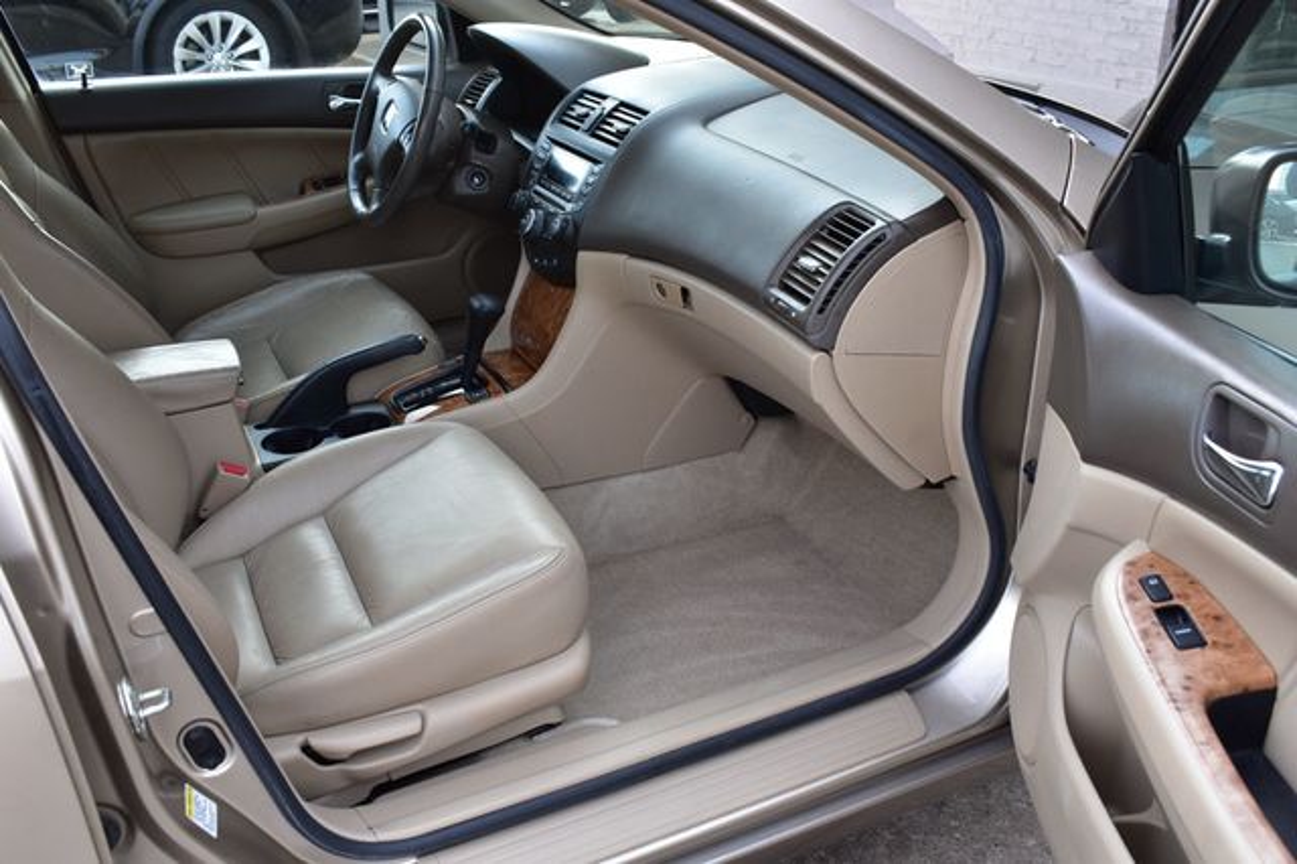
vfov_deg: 39.9
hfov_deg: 57.2
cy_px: 432
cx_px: 648
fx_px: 1188
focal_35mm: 33
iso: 400
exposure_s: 1/100
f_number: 9
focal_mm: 22
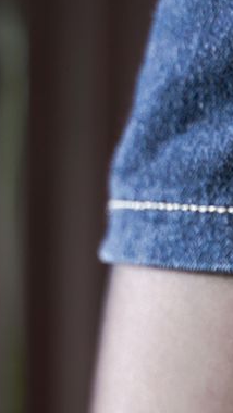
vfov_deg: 9.1
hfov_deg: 5.0
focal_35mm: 233
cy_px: 521
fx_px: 2557
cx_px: 593
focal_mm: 47
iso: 200
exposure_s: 1/100
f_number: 2.8
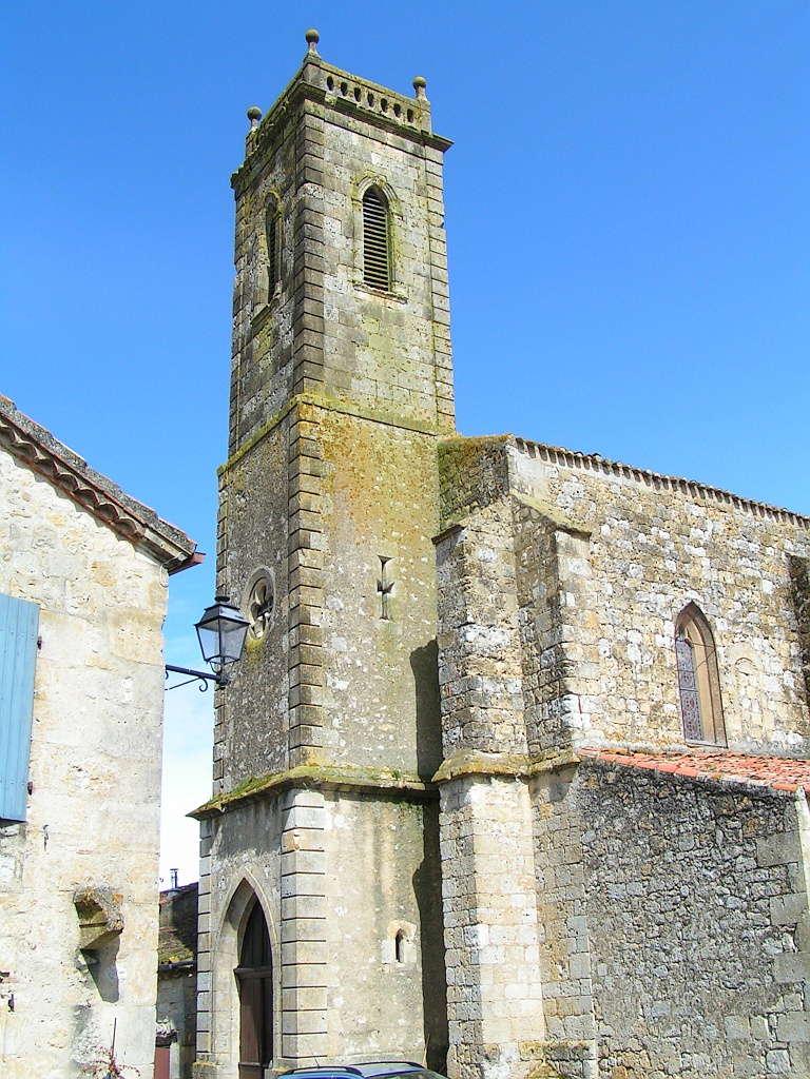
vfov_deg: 49.0
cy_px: 540
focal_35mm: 38
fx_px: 1186
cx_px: 405
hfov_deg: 37.7
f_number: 5.6
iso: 50
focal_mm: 5.8
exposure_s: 1/320
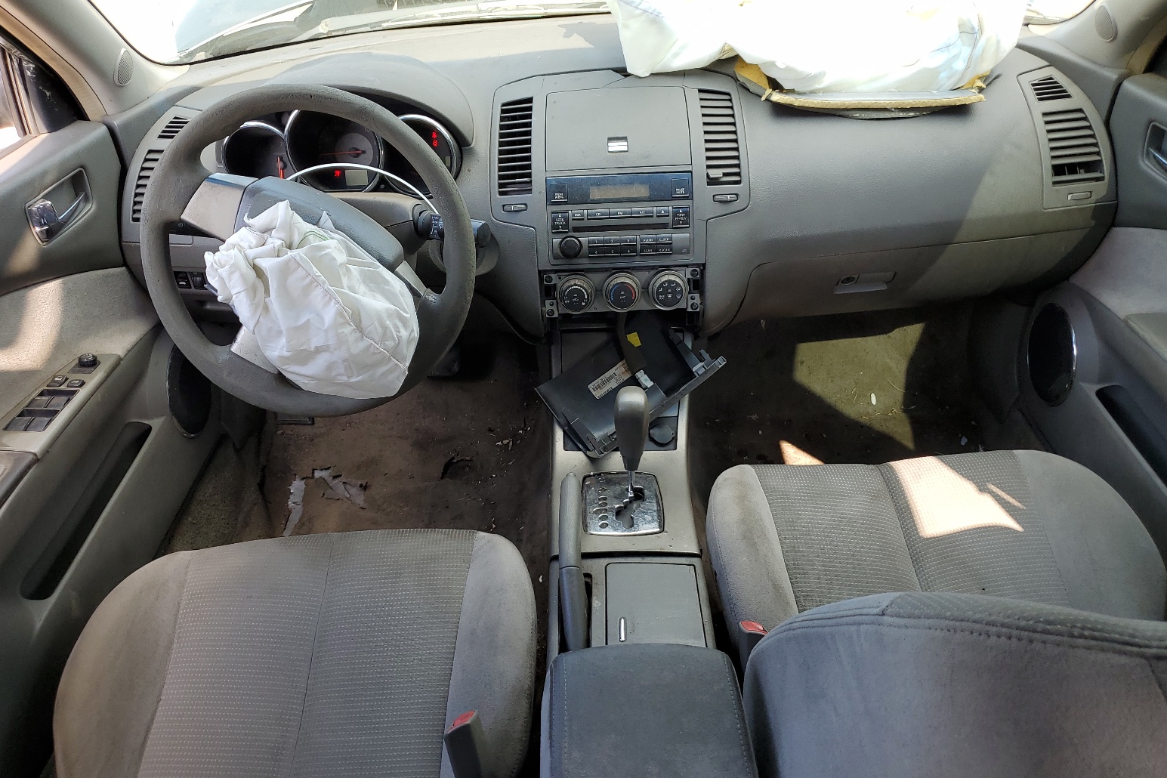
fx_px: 908
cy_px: 424
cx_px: 576
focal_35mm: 28
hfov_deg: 65.5
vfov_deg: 46.3
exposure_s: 1/312
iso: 50
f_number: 1.5
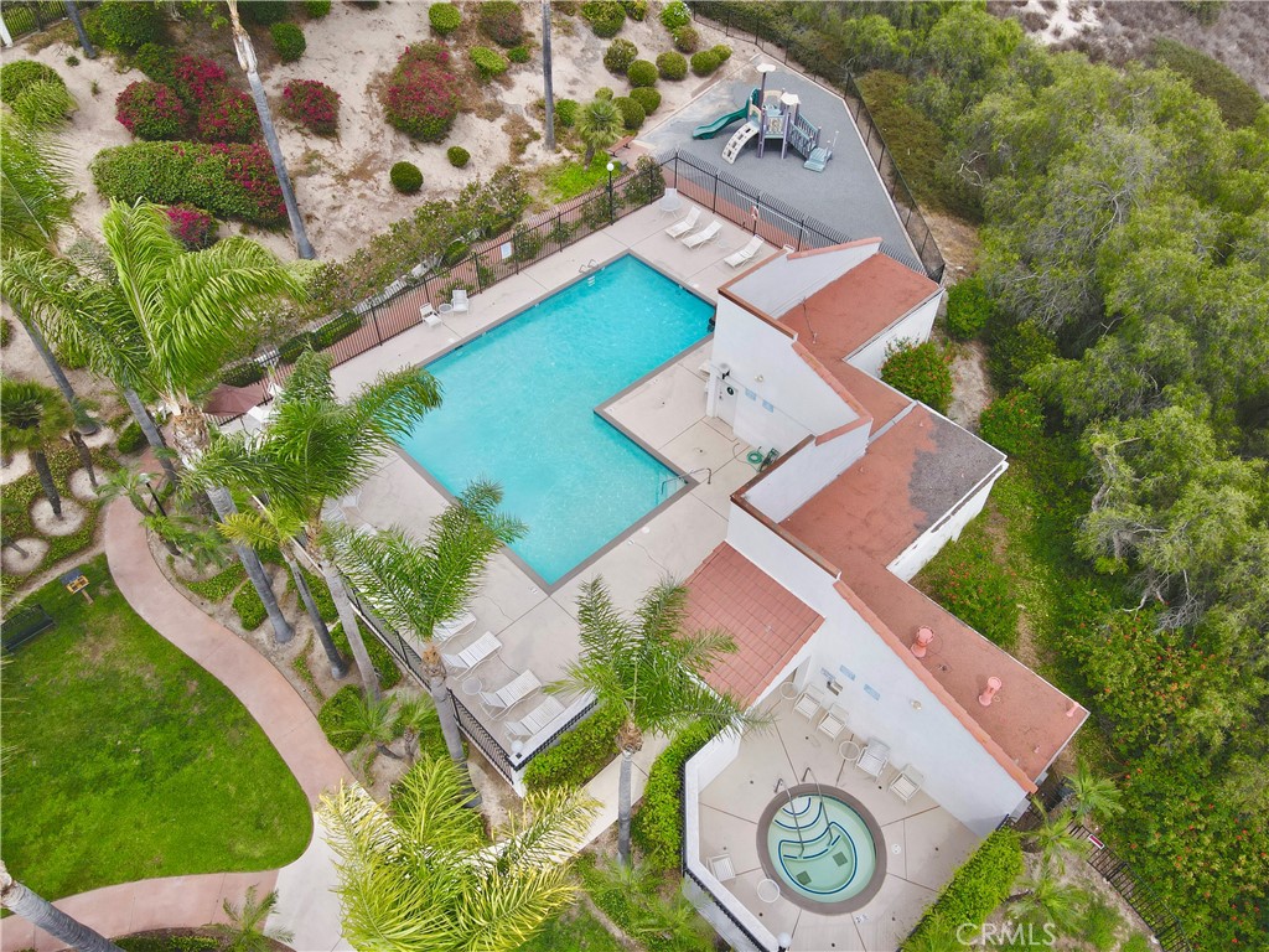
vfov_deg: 56.8
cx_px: 634
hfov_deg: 71.6
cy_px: 476
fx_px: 880
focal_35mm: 24
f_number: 2.8
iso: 100
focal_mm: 4.5
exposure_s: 1/500
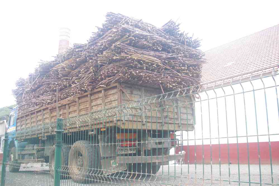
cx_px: 140
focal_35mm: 34
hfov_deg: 55.1
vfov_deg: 38.4
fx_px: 267
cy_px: 93
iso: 200
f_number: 7.1
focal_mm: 23
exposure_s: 1/50
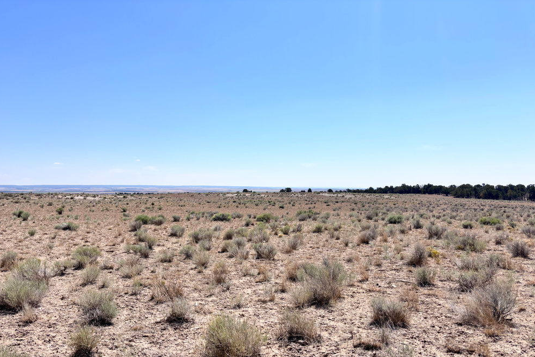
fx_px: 416
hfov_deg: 65.5
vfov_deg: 46.2
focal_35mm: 28
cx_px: 261
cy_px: 207
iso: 50
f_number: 1.6
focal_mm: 5.96
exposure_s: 1/5952
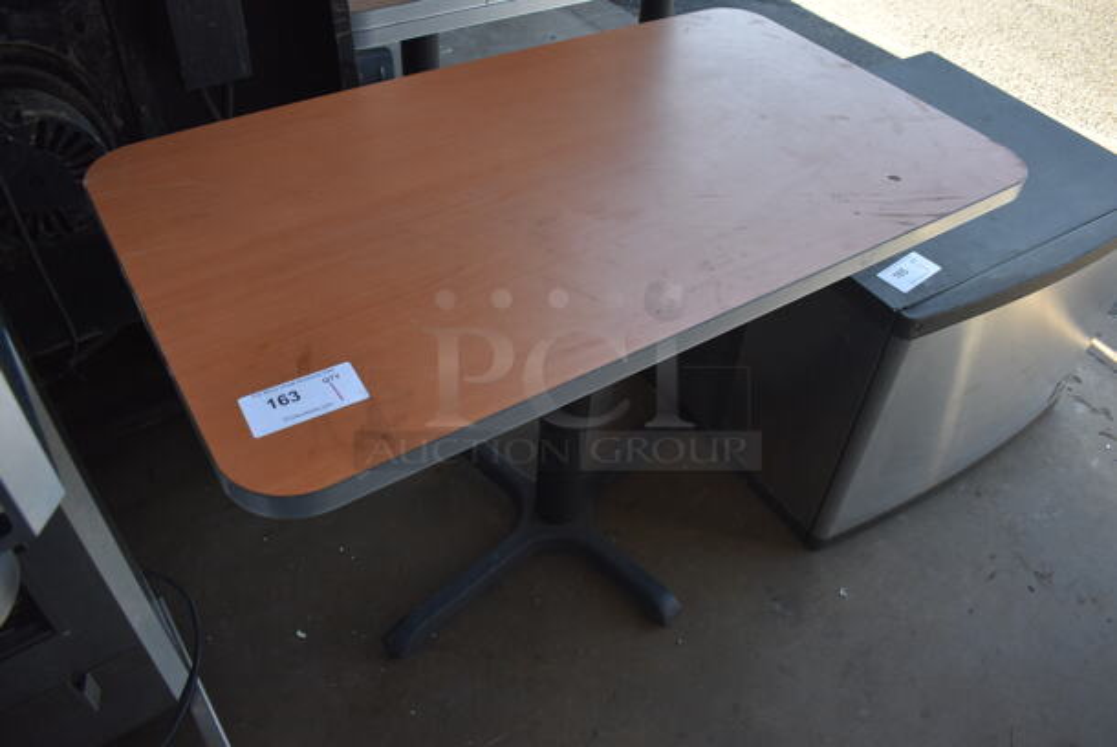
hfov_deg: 67.3
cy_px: 374
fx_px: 839
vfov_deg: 48.0
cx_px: 558
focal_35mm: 27
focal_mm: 18
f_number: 5
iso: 400
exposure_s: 1/250
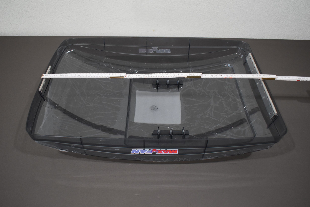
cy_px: 101
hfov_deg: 55.8
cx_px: 151
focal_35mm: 34
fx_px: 293
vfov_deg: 38.9
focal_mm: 22
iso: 800
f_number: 3.8
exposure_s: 1/250
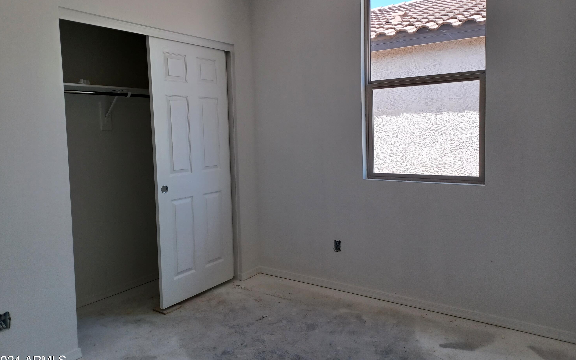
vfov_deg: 45.9
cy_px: 160
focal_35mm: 27
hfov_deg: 68.4
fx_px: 424
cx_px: 286
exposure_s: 1/50
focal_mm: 4.6
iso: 40
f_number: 1.8
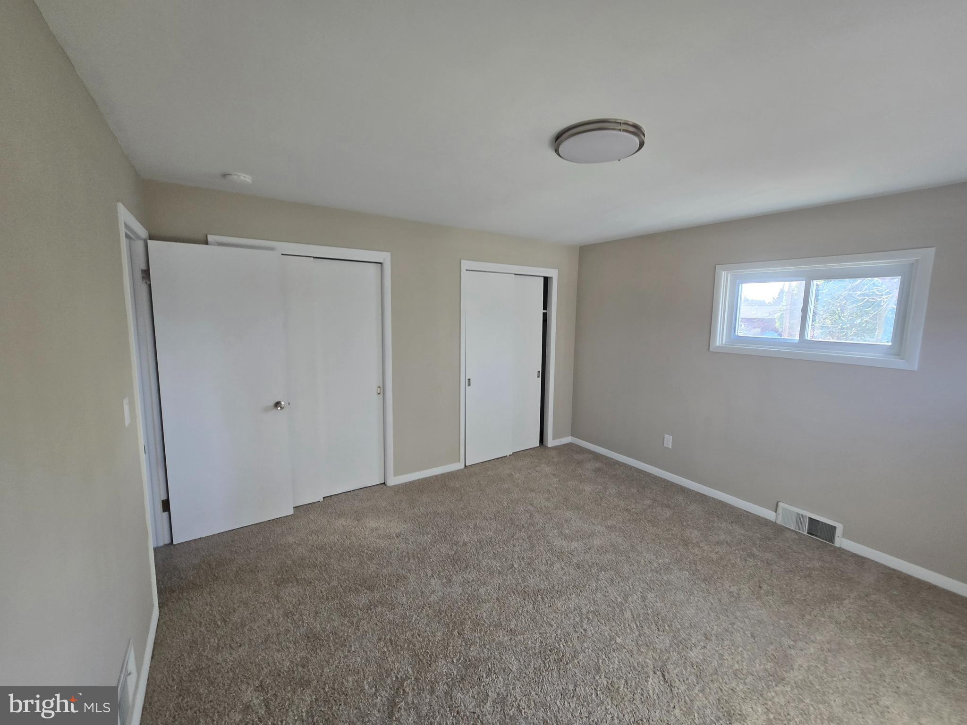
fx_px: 363
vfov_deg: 89.9
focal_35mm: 13
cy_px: 362
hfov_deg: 106.2
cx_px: 484
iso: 125
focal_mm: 2.2
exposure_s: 1/60.2
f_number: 2.2
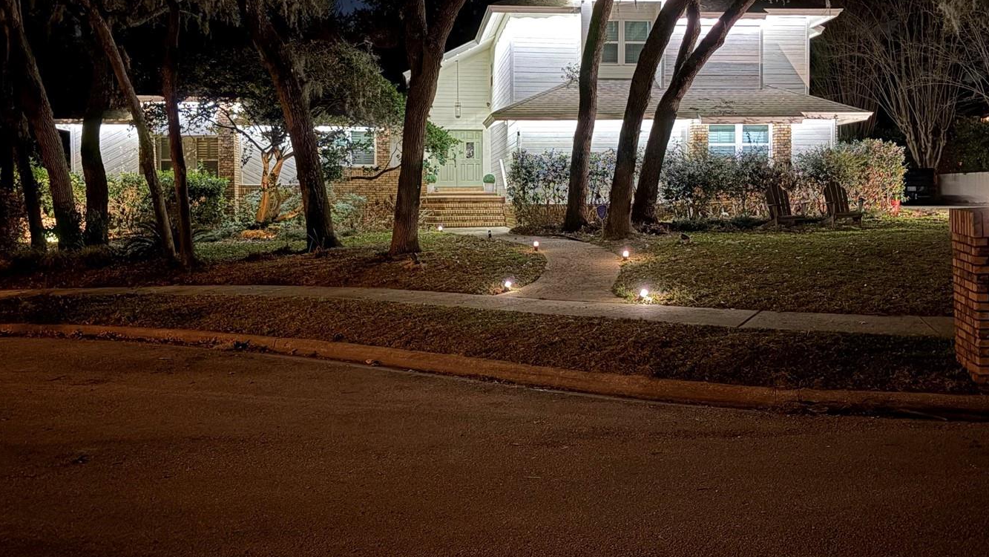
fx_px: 892
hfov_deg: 58.0
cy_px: 224
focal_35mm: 34
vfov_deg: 34.5
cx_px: 518
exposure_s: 1/9
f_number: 1.6
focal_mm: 5.96
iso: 1250
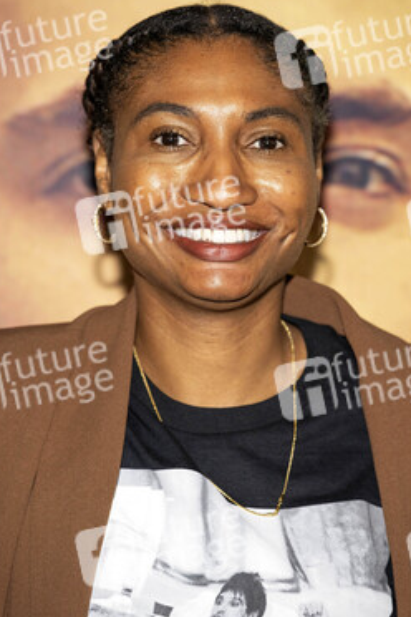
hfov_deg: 8.5
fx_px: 2757
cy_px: 299
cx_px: 209
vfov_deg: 12.8
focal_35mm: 161
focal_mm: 150
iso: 800
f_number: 4.5
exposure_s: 1/200
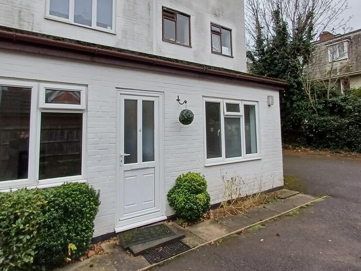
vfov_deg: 60.8
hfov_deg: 76.4
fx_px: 229
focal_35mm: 22
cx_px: 175
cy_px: 114
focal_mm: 1.64
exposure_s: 1/100
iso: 64
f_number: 2.2
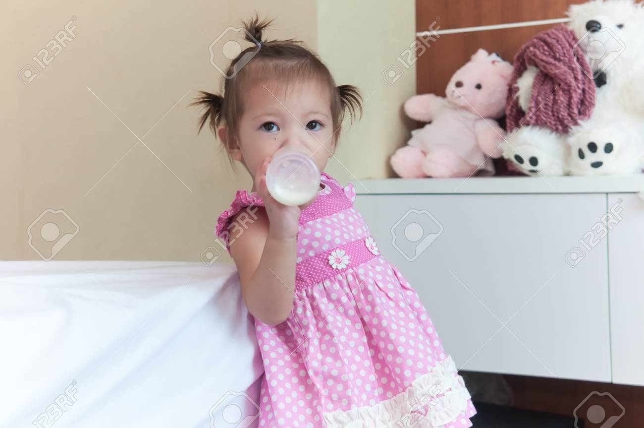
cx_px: 322
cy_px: 214
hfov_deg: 27.0
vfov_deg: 18.1
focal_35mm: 75
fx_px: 1340
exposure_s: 1/80
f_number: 5.6
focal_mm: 50
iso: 200
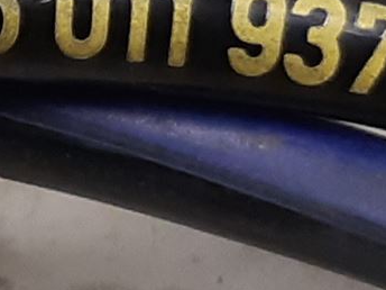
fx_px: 1728
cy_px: 166
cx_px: -183
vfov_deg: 9.6
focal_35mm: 155
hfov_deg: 12.2
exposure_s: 1/50
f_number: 1.7
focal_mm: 3.93
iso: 200
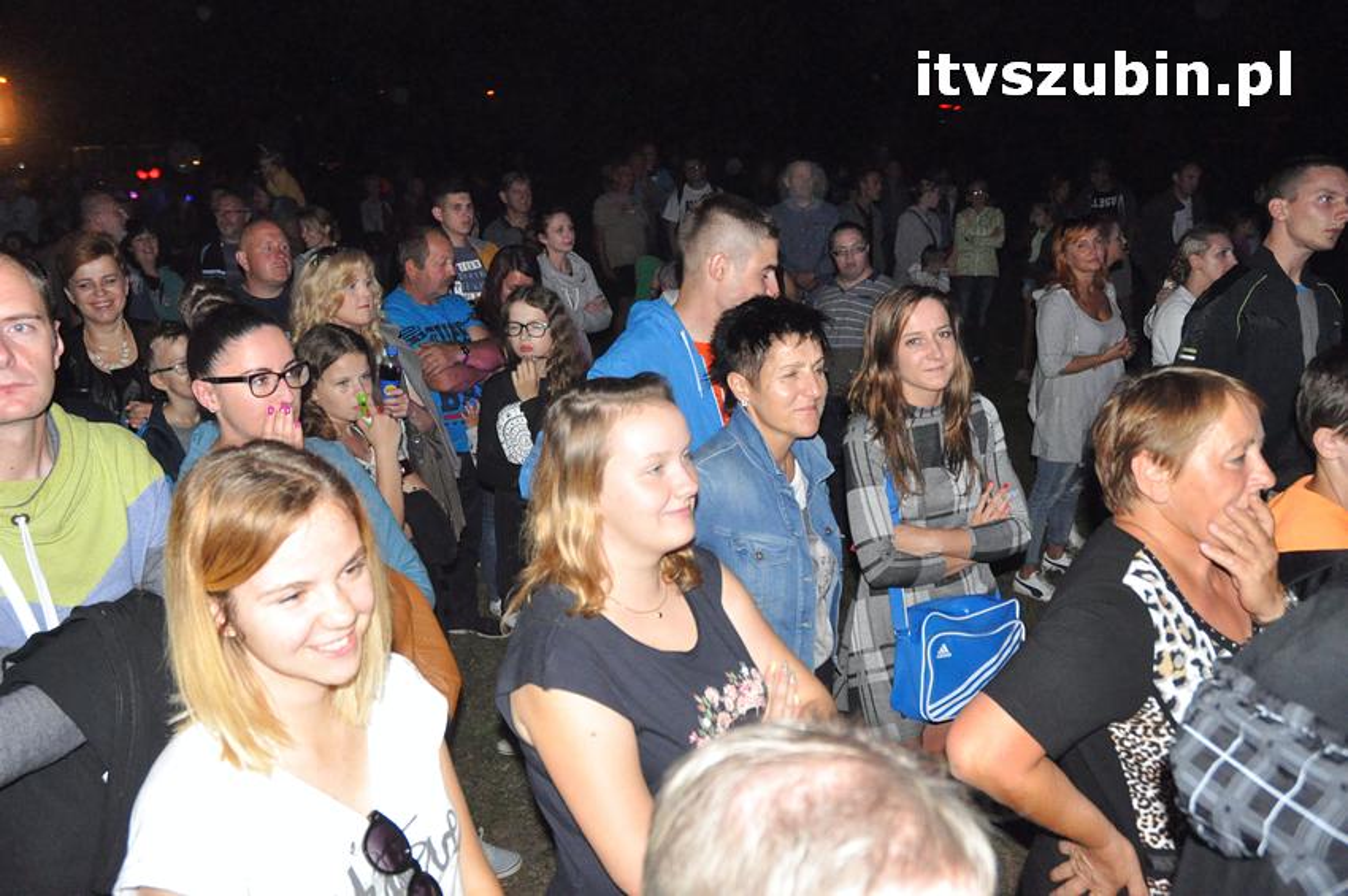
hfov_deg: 67.4
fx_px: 1010
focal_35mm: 27
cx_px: 674
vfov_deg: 47.8
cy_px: 448
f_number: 5.6
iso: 3200
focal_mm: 18
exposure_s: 1/60
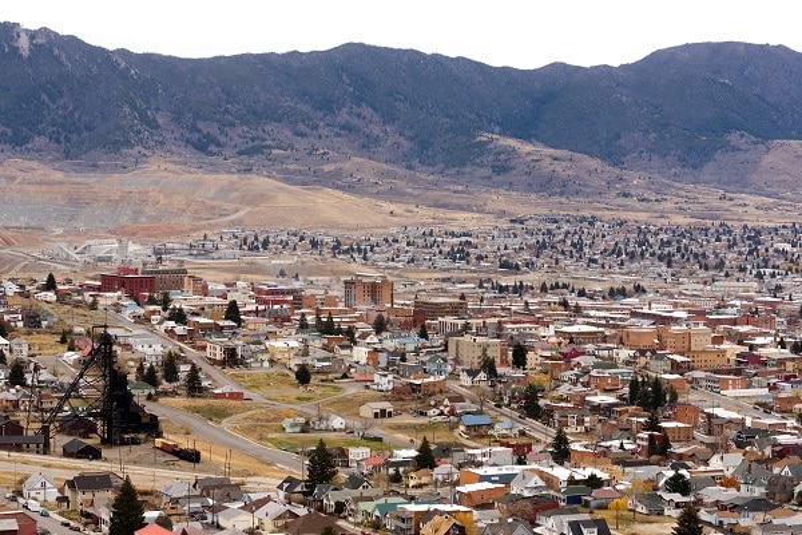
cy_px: 268
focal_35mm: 93
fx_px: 2072
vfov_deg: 14.7
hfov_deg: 21.9
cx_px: 401
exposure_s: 1/80
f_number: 6.3
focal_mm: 93
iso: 80
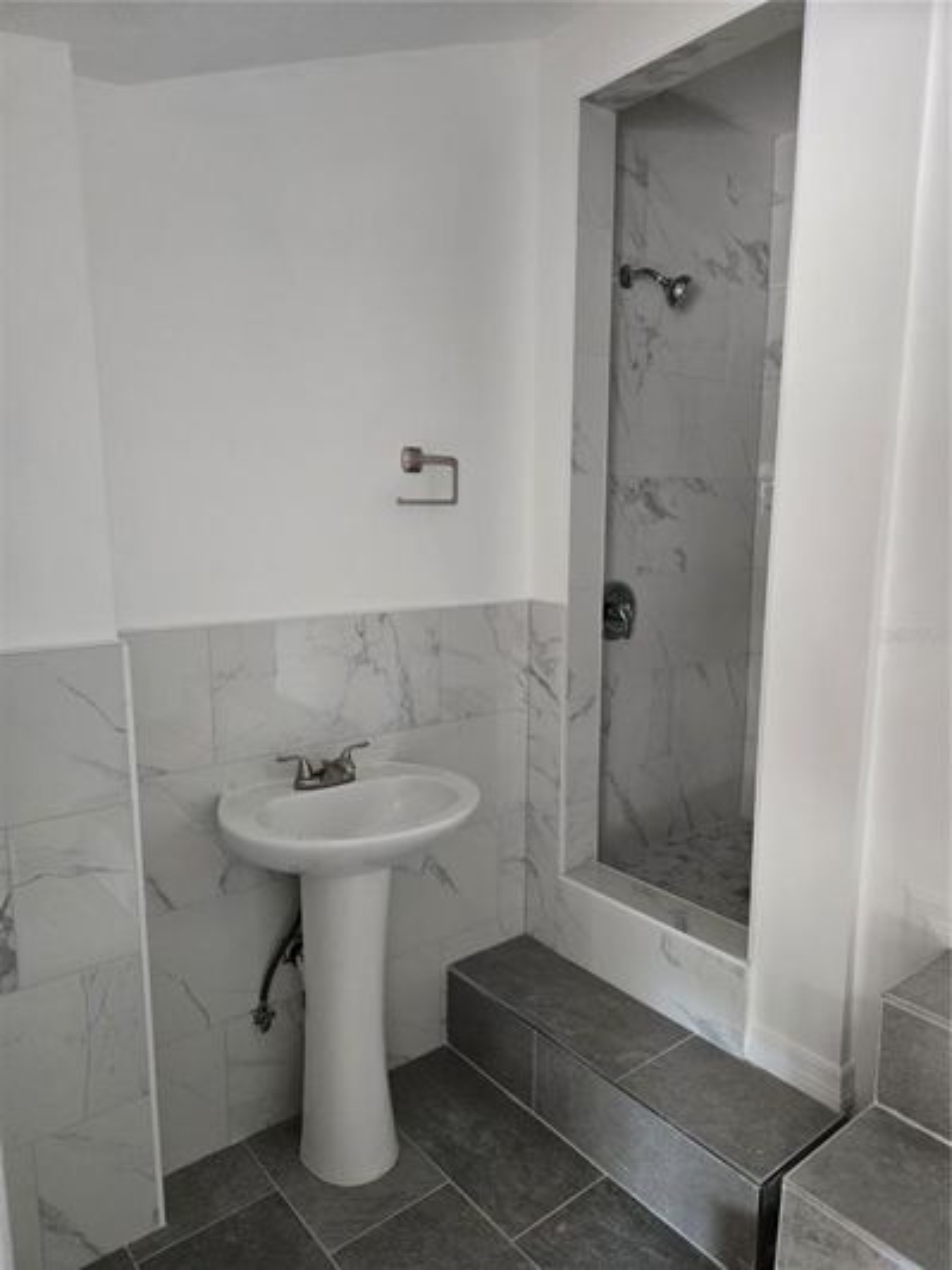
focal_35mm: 23
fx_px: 843
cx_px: 476
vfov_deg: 73.9
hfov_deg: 58.9
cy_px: 635
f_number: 1.8
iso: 640
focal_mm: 5.4
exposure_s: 1/120
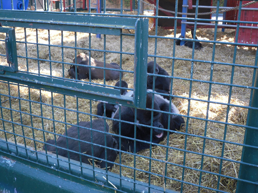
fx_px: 328
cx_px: 129
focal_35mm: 44
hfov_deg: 42.9
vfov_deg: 32.9
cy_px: 96
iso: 100
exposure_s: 1/51
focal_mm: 8.1
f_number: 3.5
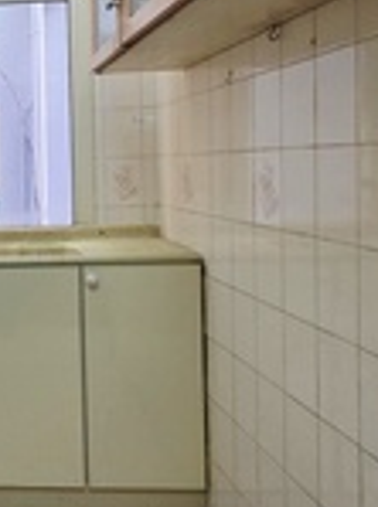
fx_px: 585
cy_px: 185
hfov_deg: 29.9
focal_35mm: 40
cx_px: -90
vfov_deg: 46.4
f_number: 1.9
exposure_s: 1/101
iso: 200
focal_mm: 2.2
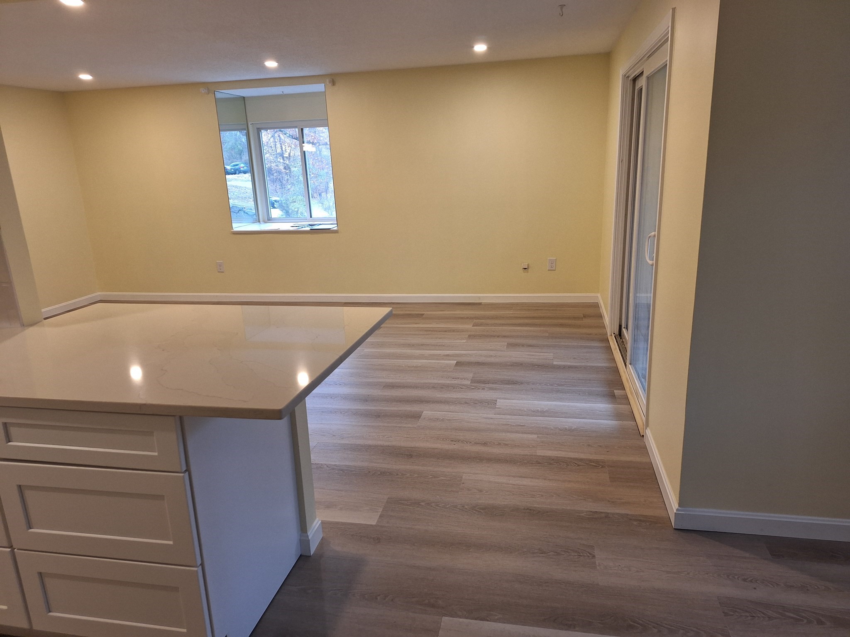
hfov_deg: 73.9
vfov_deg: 58.9
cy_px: 318
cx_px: 425
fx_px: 565
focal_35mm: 23
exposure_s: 1/40
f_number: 1.8
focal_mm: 5.54
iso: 125
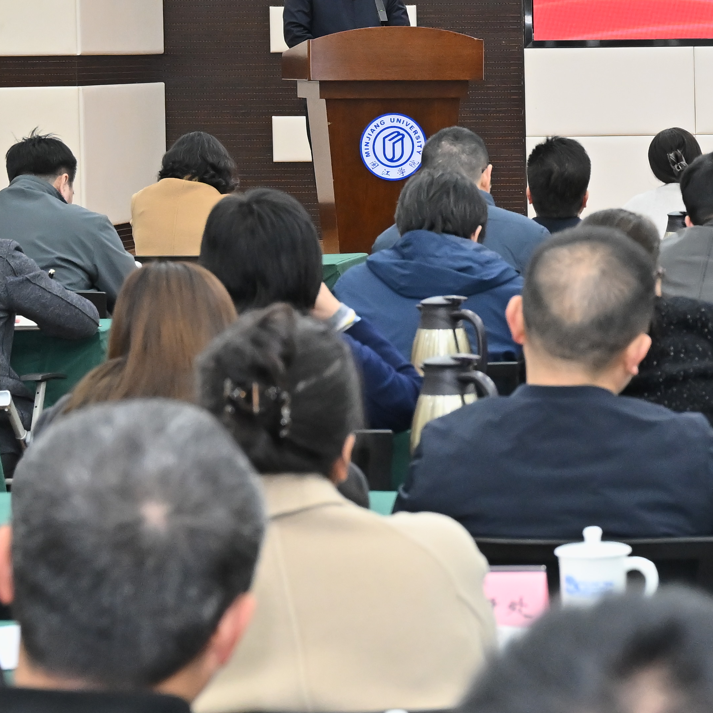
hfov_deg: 11.2
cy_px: 292
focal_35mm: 150
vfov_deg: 11.6
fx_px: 3495
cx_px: 1052
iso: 1600
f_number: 5
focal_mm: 46
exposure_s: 1/100
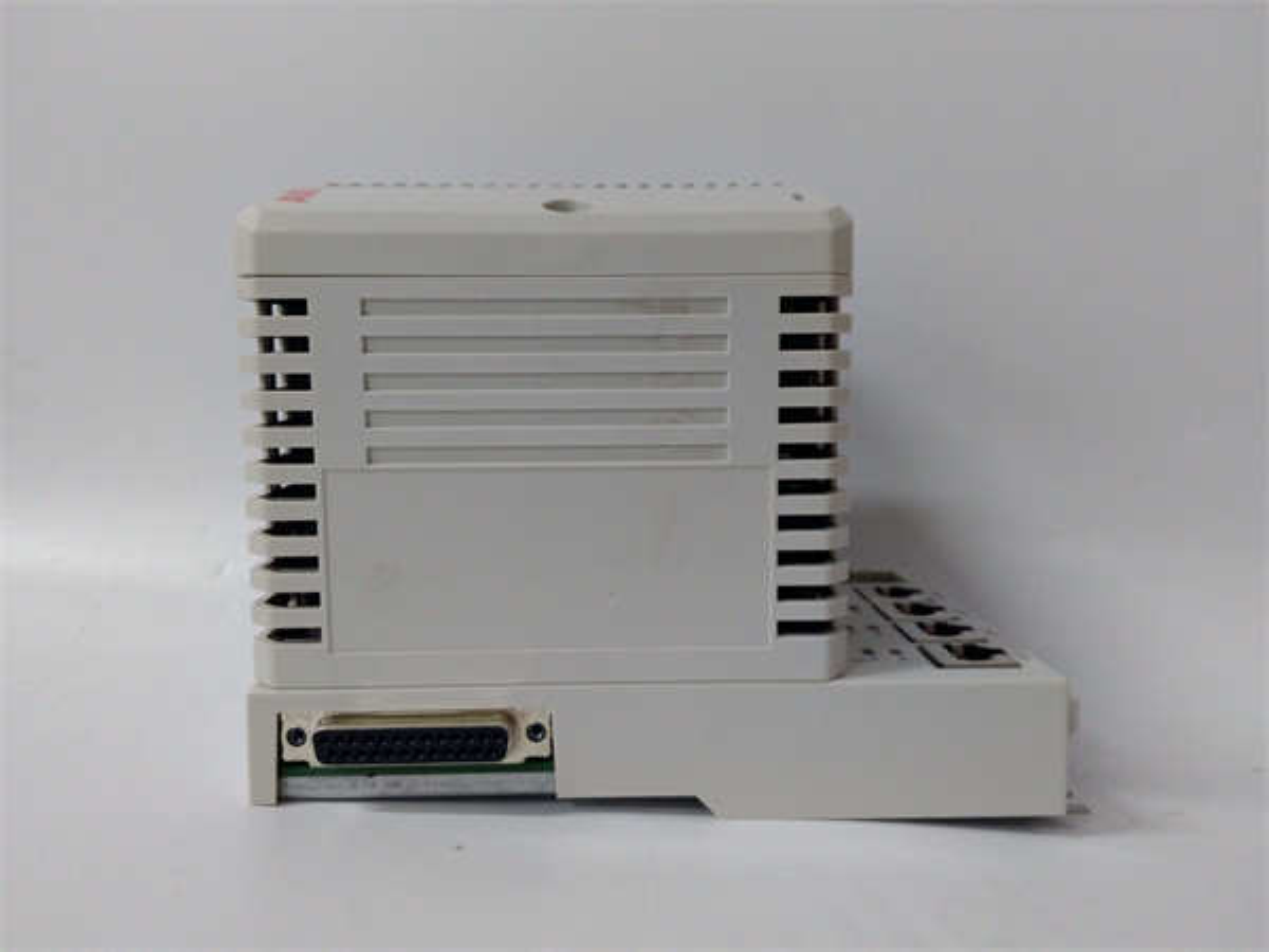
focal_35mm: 27
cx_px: 634
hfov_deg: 65.3
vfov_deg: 51.4
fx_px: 990
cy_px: 476
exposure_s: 1/33
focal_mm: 3.79
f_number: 2
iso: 312
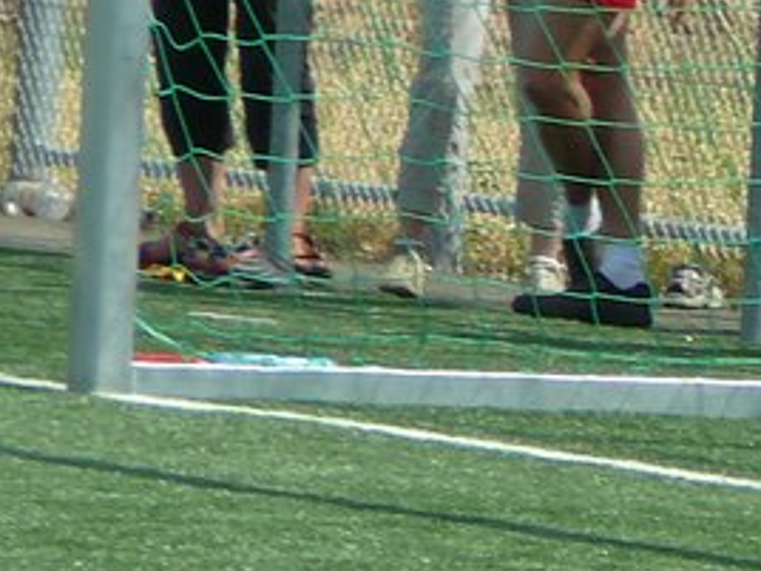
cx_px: 1374
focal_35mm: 956
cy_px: 668
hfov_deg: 2.1
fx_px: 21017
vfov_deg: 1.6
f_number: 4.1
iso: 80
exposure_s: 1/640
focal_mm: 38
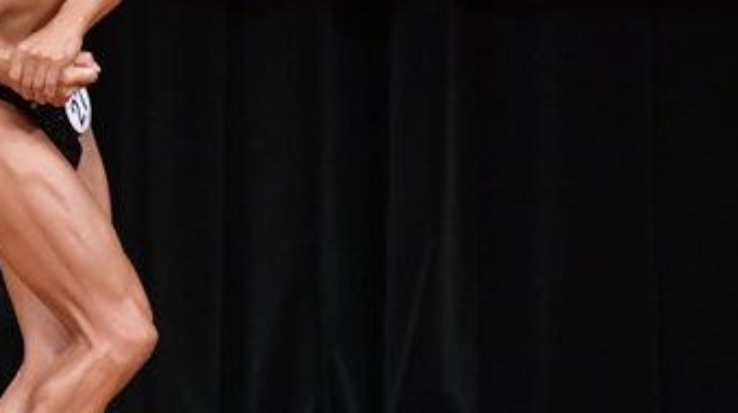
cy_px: 104
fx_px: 14058
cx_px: -40
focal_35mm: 719
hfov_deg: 3.0
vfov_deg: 1.7
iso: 5000
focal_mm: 200
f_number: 5.6
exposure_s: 1/400
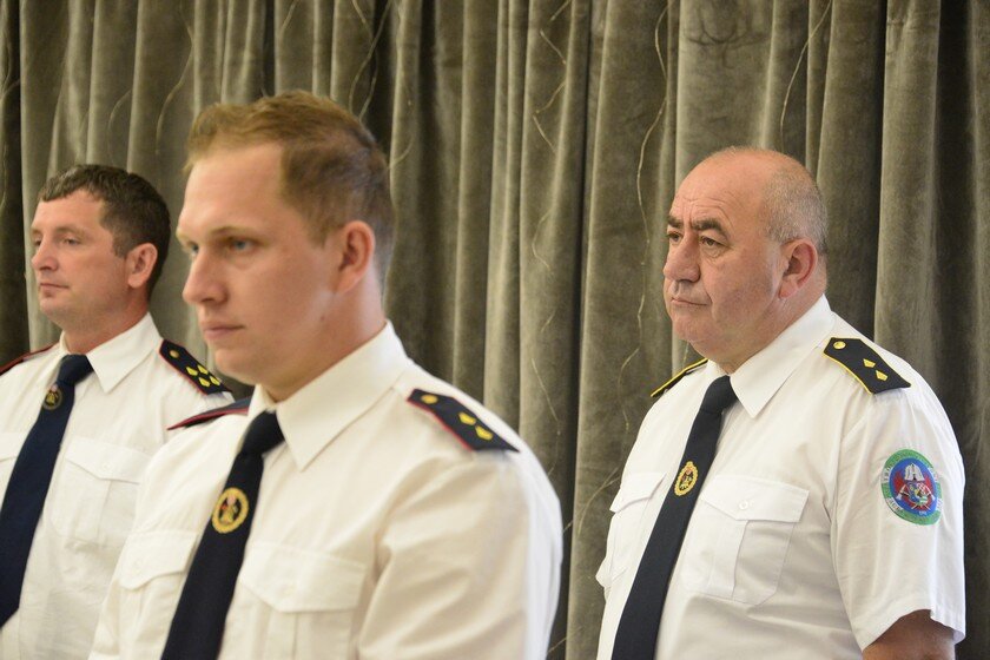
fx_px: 3080
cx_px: 495
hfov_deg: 18.3
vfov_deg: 12.2
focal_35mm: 112
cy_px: 330
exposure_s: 1/125
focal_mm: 112
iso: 6400
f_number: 5.3
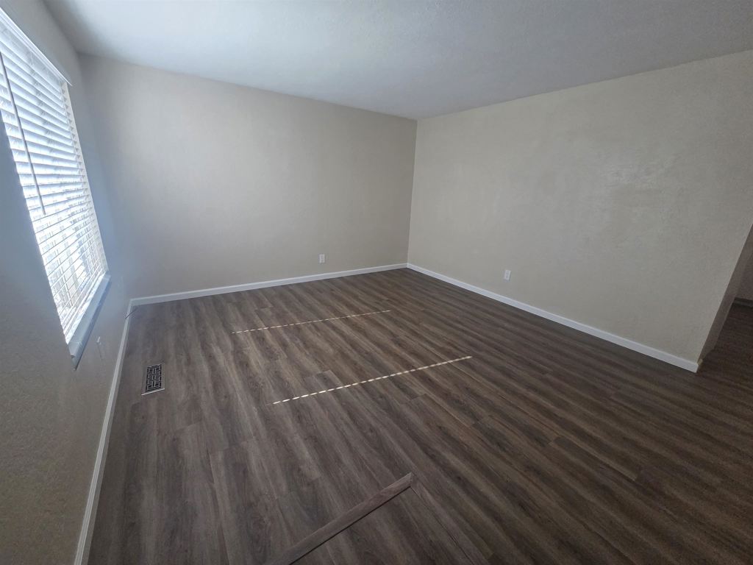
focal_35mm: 13
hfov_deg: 106.2
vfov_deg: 89.9
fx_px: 283
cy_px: 282
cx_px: 376
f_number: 2.2
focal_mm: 2.2
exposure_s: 1/359
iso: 320
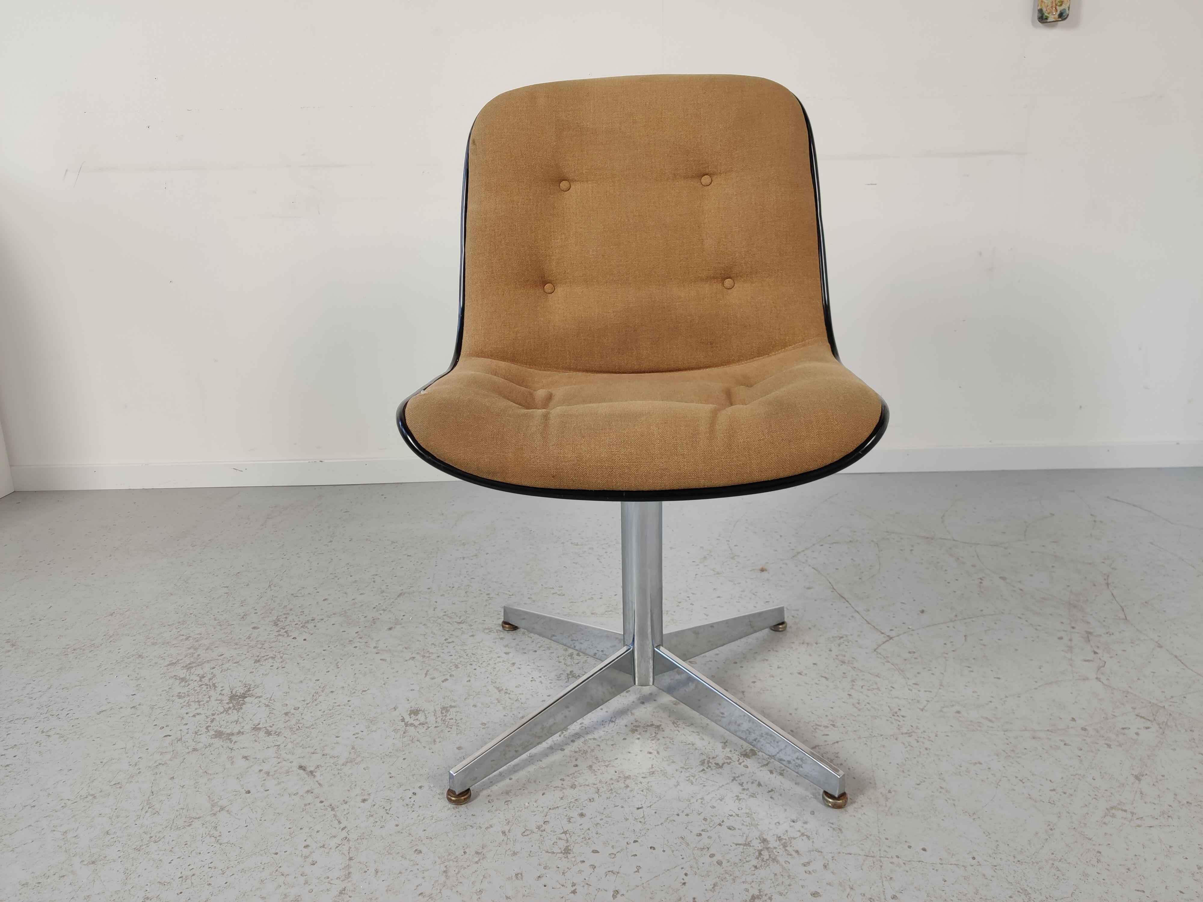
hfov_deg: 67.3
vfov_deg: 53.1
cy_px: 451
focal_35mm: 26
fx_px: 904
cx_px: 602
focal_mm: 4.75
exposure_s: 1/100
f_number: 1.75
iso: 167
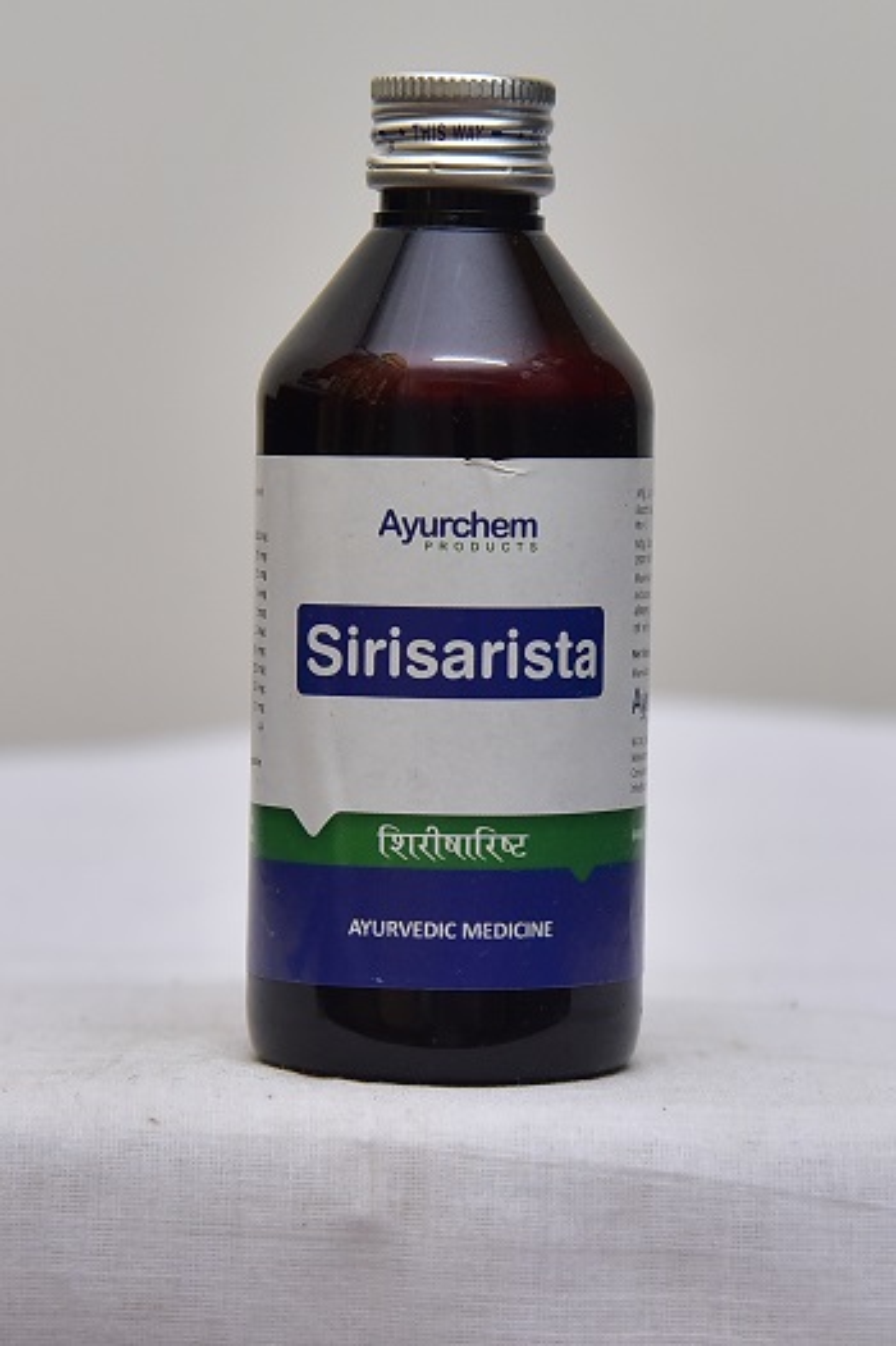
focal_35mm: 75
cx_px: 448
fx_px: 2803
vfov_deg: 27.0
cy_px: 673
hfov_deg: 18.2
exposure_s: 1/125
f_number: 4.5
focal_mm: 75
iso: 1600
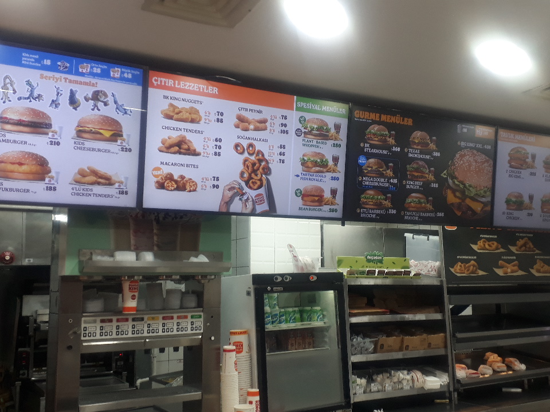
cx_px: 275
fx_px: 429
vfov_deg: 51.4
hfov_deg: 65.3
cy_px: 206
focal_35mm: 27
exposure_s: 1/50
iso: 115
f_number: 1.9
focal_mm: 3.6
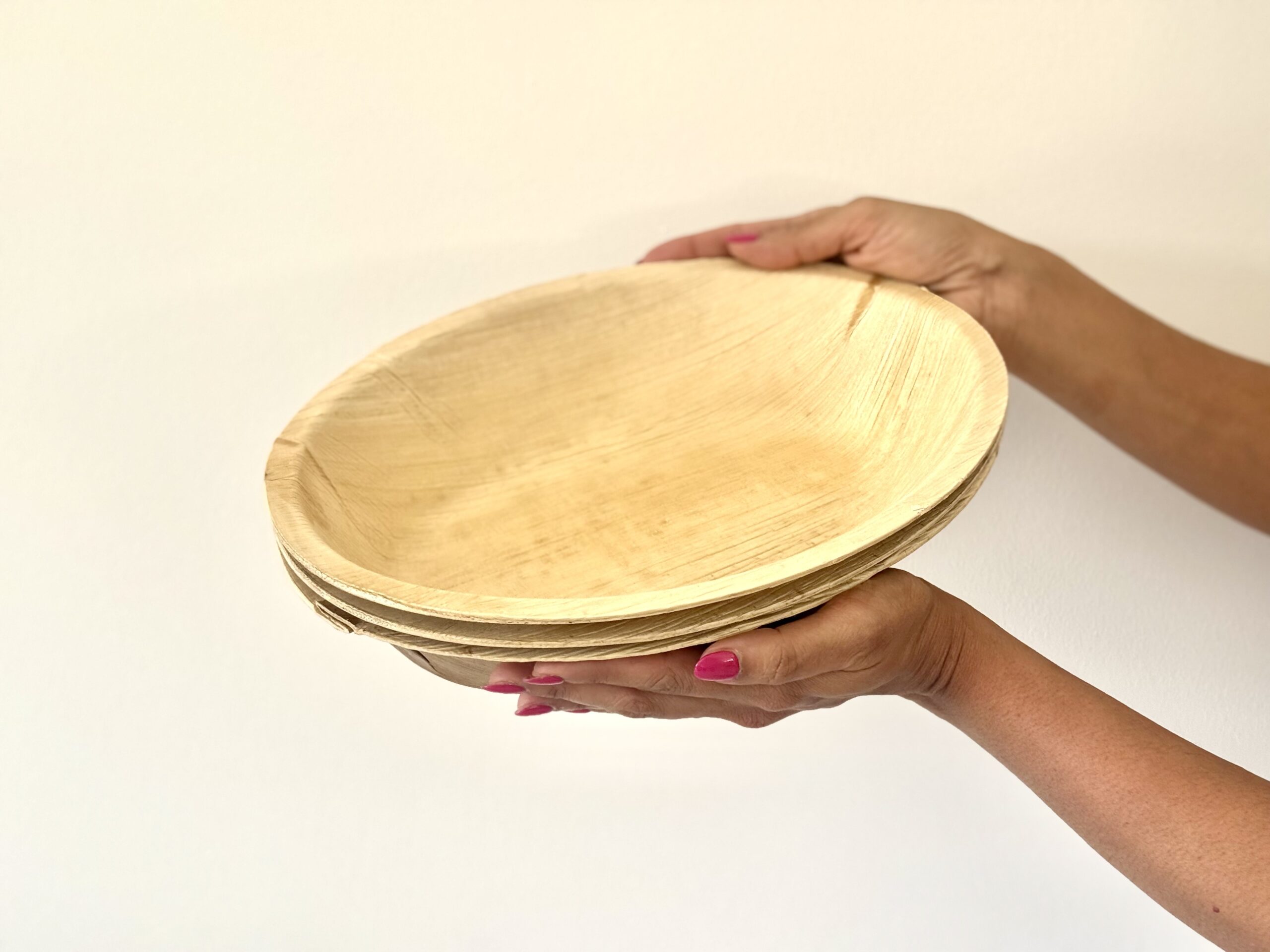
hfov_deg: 39.7
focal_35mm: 48
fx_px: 1761
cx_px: 635
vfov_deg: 30.3
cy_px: 476
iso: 64
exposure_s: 1/209
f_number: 1.78
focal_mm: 6.76
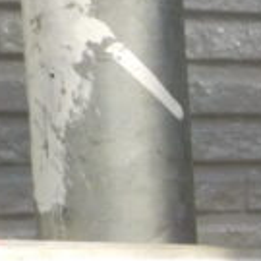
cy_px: 340
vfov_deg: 12.0
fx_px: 1203
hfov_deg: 11.1
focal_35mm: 141
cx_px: 549
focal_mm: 4.1
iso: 125
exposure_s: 1/250
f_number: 3.3
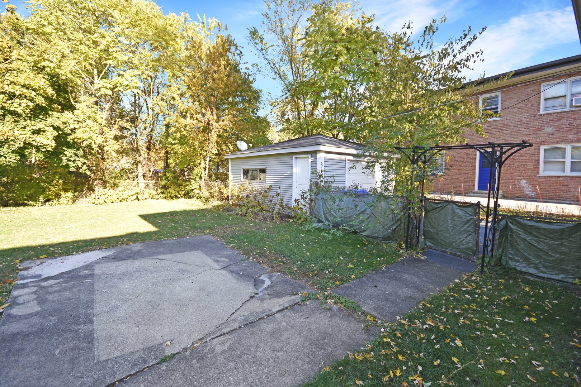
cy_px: 194
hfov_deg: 100.4
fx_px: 242
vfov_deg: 77.3
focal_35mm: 15
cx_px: 290
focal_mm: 10
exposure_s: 1/125
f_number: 5.6
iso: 125
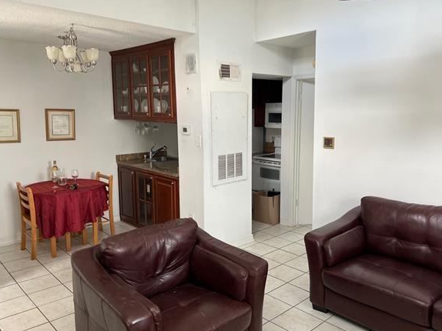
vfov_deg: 48.2
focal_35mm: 29
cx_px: 238
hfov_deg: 61.6
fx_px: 370
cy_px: 155
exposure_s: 1/121
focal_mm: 5.7
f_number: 1.5
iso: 100
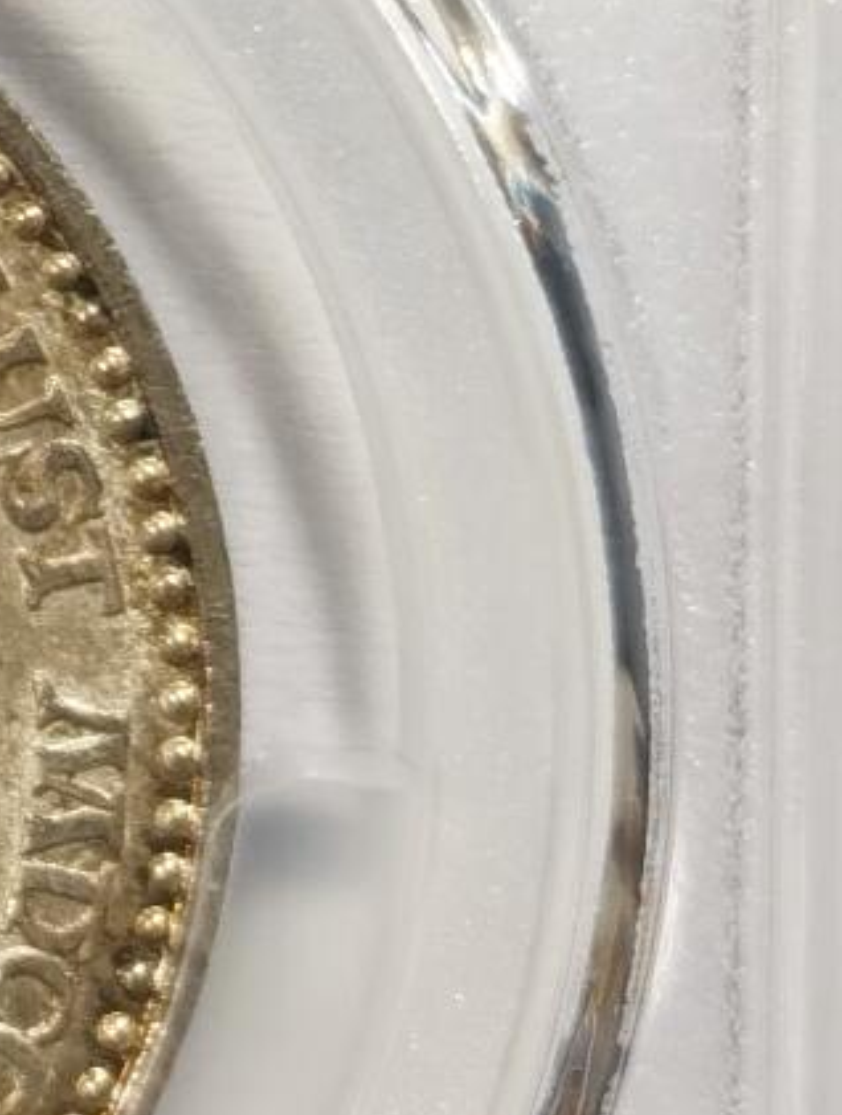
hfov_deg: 6.3
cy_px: 24
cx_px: -743
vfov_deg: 8.5
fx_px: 7458
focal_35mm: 231
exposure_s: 1/100
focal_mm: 5.56
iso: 125
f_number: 16
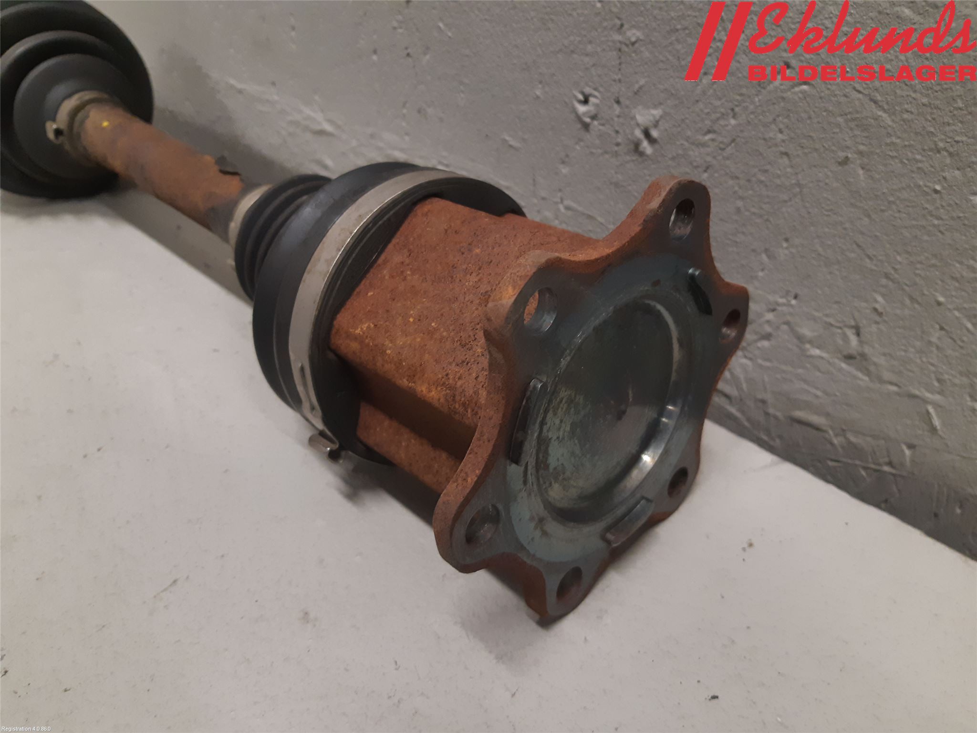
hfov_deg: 67.3
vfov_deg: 53.1
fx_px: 734
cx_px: 488
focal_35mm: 26
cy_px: 366
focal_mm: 3.93
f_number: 1.7
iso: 160
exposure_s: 1/50
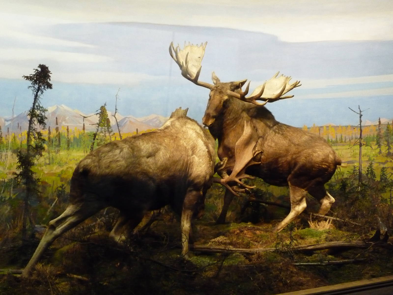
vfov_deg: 37.7
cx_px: 196
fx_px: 431
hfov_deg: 49.0
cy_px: 148
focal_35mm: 38
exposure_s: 1/20
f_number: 3.8
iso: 800
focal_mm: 6.3
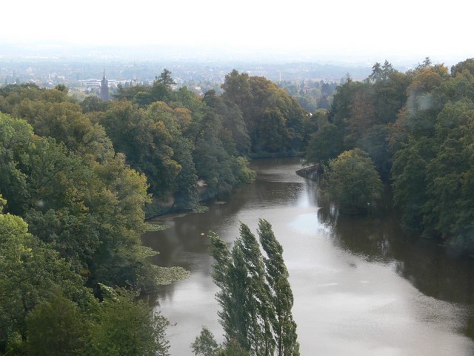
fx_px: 1095
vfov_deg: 18.4
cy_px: 178
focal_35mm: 80
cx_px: 237
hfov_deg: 24.4
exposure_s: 1/50
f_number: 4
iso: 80
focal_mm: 17
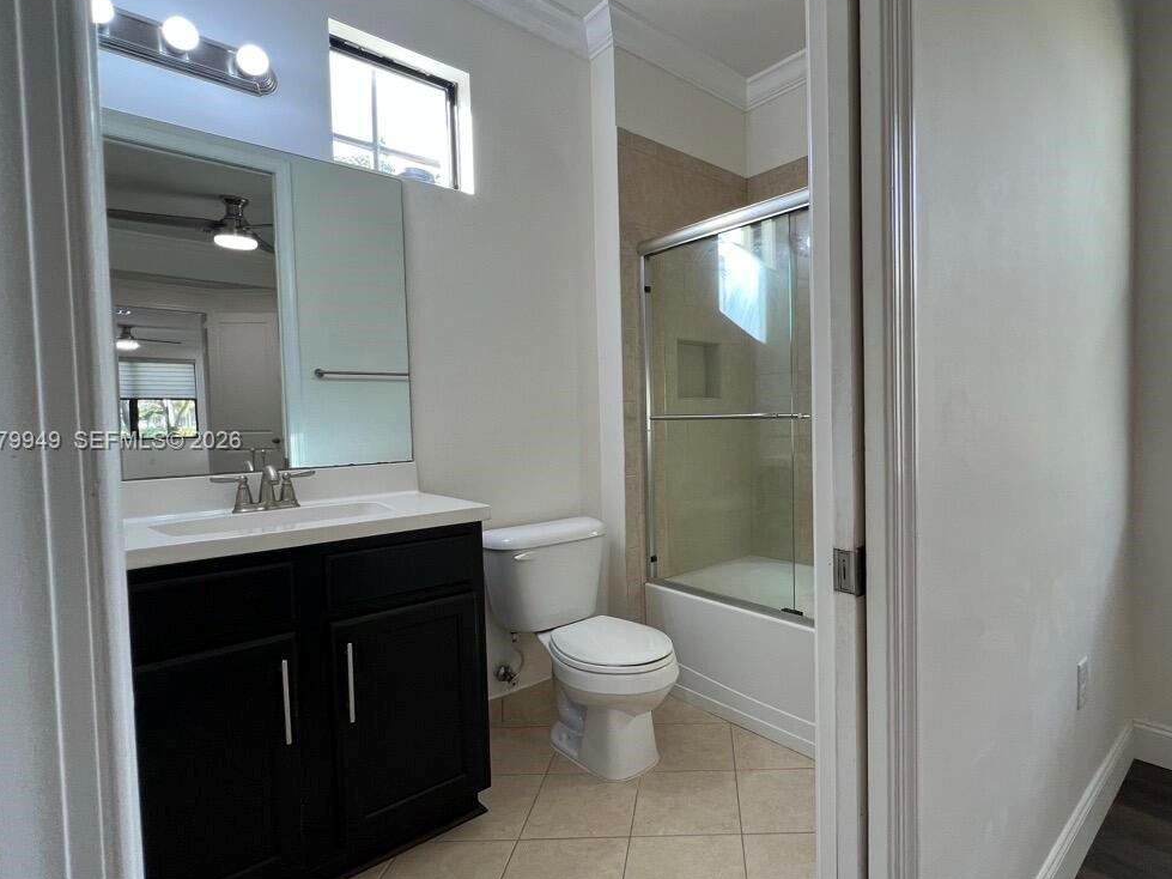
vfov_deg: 74.7
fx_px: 576
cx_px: 703
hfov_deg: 89.9
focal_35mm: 17
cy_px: 442
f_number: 1.8
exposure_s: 1/120
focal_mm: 1.57
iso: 125
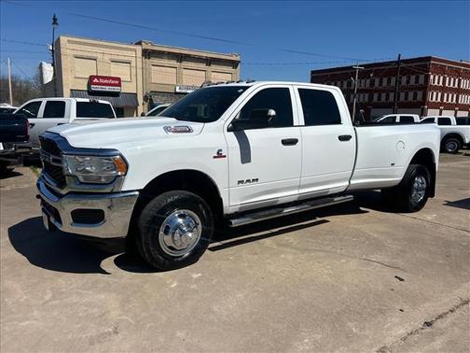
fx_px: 353
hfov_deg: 67.3
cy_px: 176
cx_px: 235
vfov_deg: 53.1
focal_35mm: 26
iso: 50
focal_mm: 5.7
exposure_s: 1/11364
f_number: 1.5
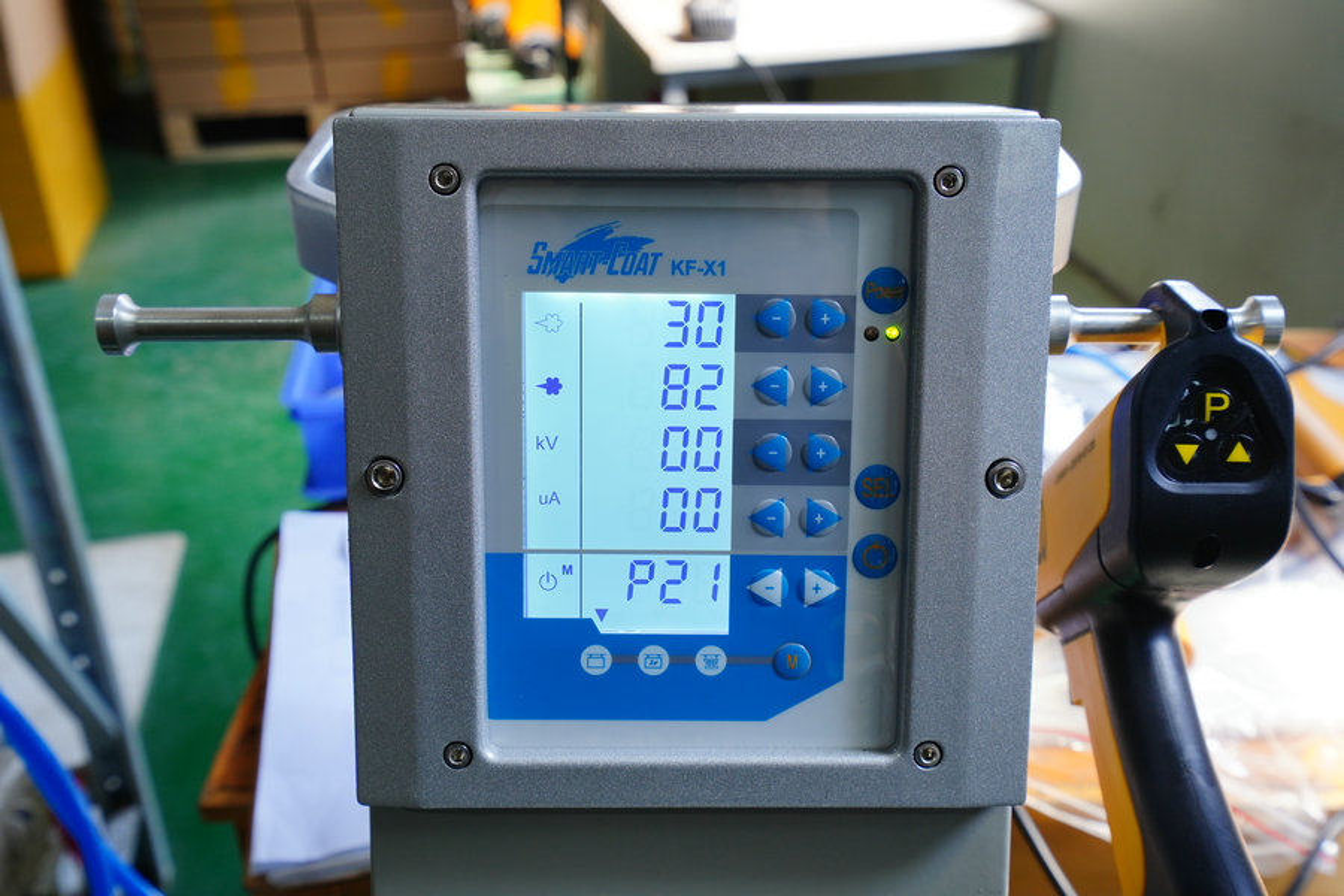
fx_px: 1307
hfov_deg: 54.4
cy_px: 448
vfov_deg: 37.9
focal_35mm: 35
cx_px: 672
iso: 500
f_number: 8
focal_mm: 35
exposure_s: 1/30
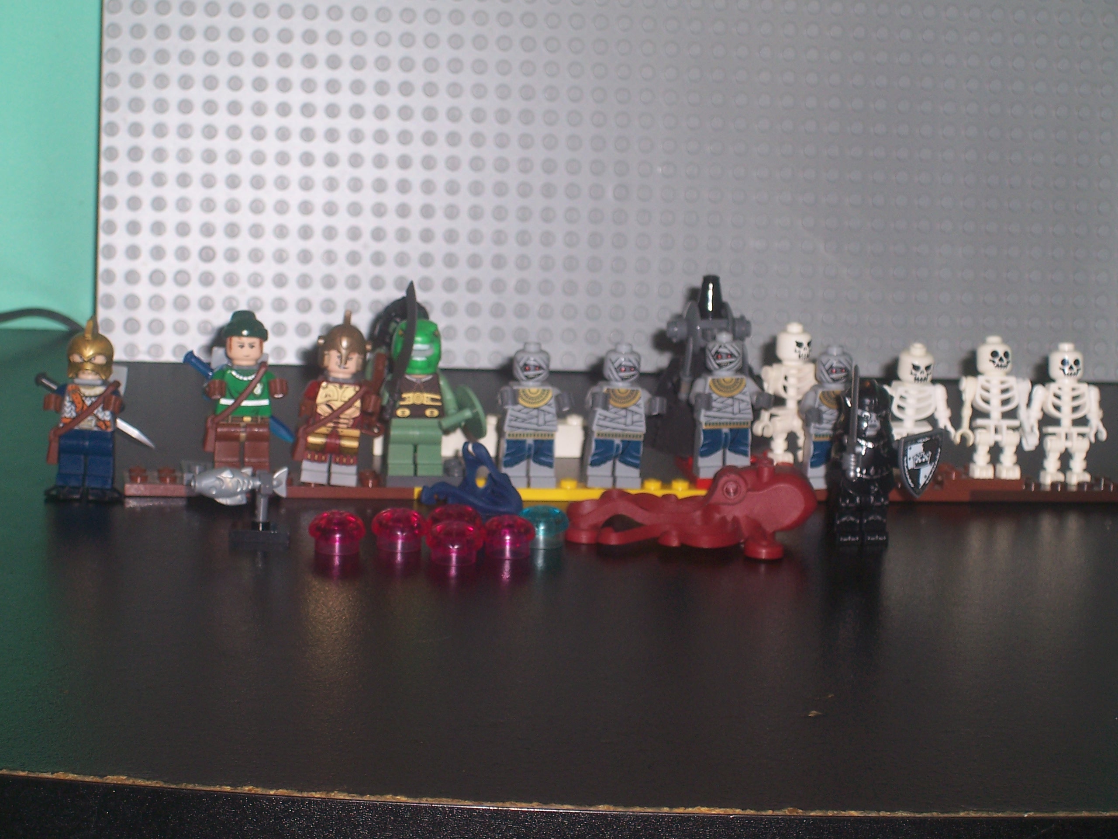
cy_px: 420
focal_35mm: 102
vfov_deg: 14.5
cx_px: 559
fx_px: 3294
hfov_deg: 19.3
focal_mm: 16.8
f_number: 4.6
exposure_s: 1/90
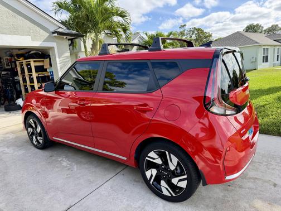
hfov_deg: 71.6
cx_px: 140
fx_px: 195
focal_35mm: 24
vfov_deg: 56.8
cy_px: 106
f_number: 1.78
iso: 100
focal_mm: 6.76
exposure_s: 1/1770
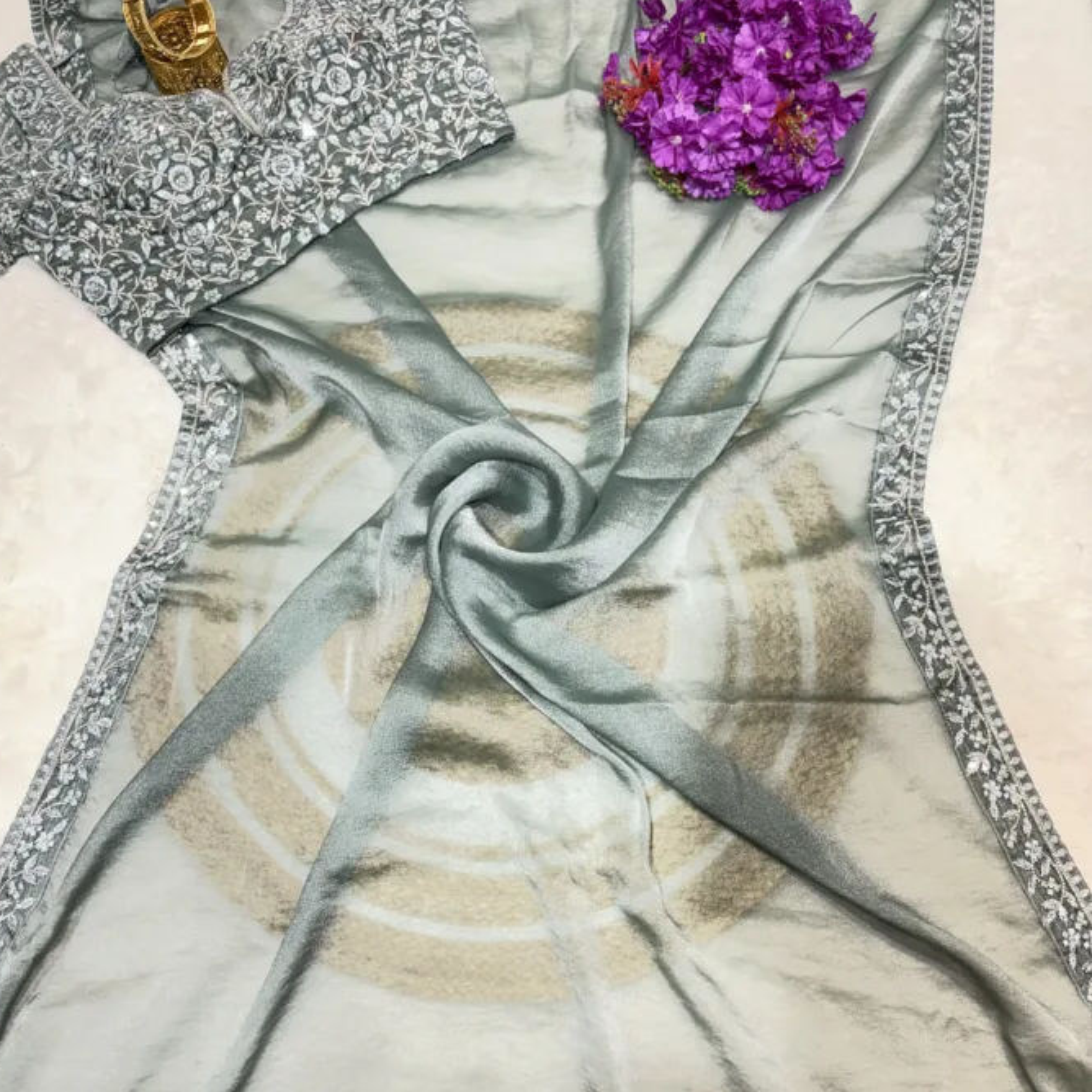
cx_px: 541
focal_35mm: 31
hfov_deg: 52.5
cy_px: 707
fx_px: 1106
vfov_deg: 51.8
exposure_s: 1/100
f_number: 1.6
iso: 64
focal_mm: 5.96
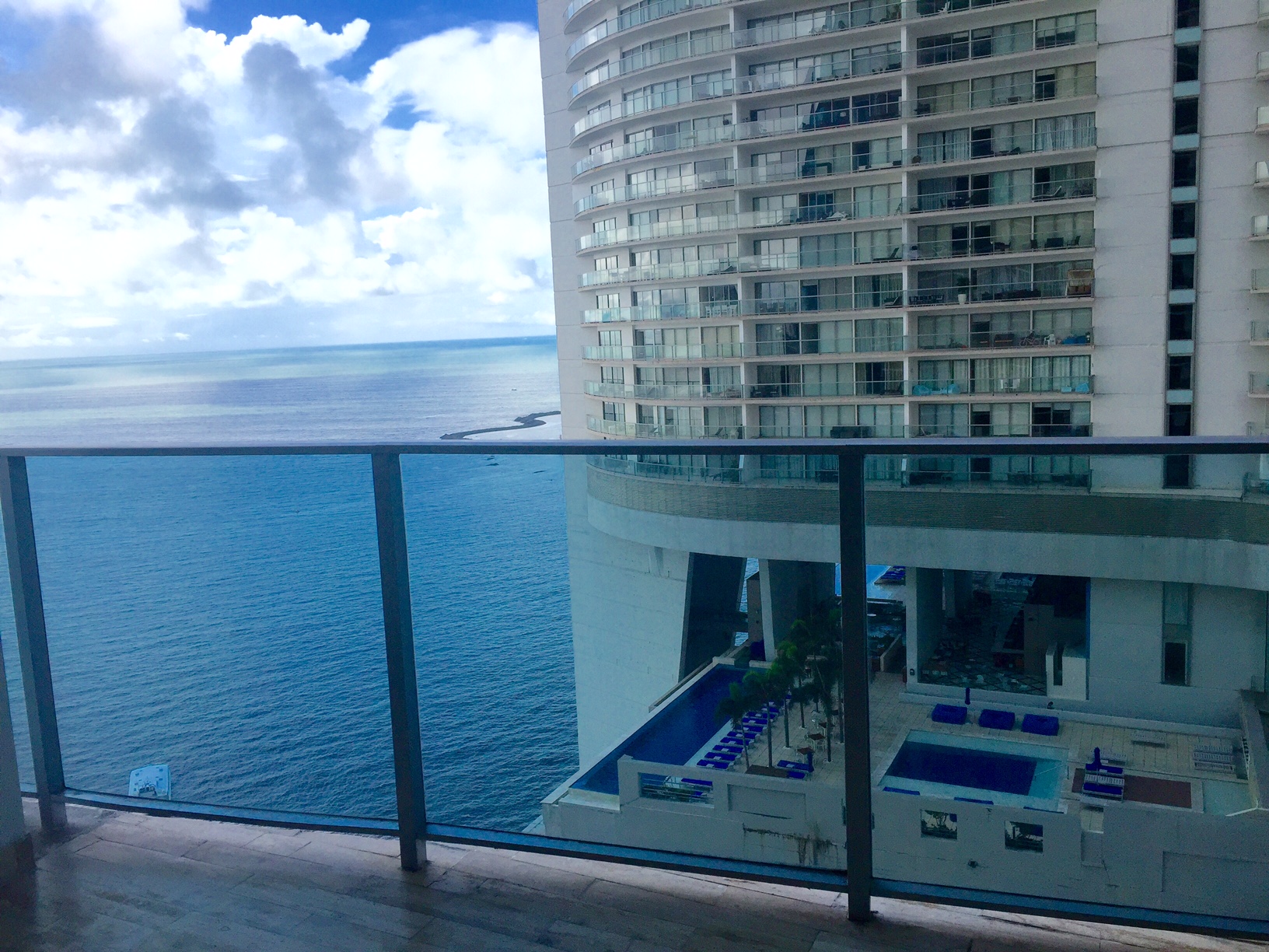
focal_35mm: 29
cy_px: 476
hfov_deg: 61.7
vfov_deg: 48.2
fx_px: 1063
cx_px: 634
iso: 32
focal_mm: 4.15
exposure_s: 1/1647
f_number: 2.2
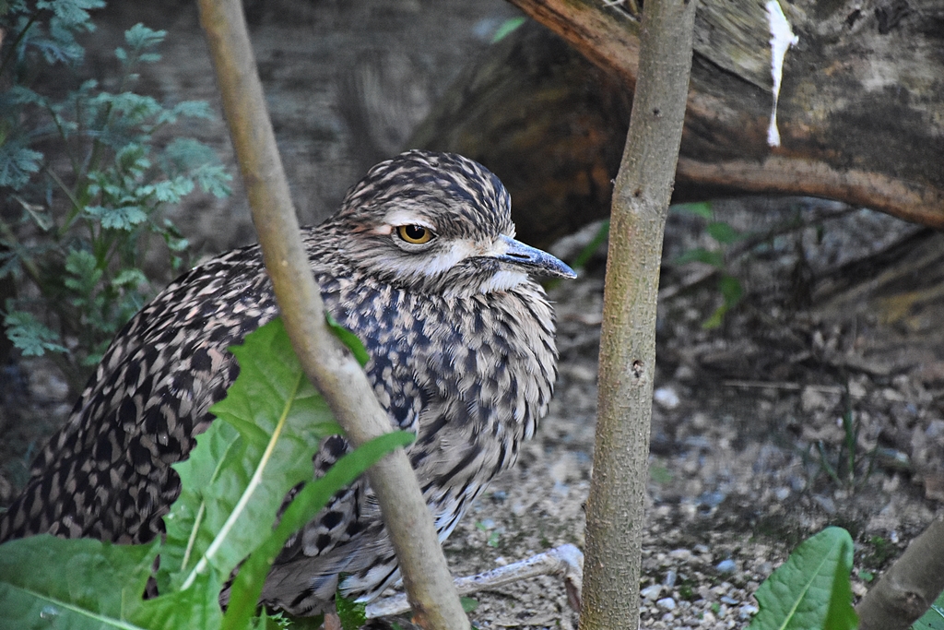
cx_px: 472
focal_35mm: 210
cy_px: 315
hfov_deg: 9.8
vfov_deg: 6.5
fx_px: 5507
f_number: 5.6
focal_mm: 140
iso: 4500
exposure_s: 1/125
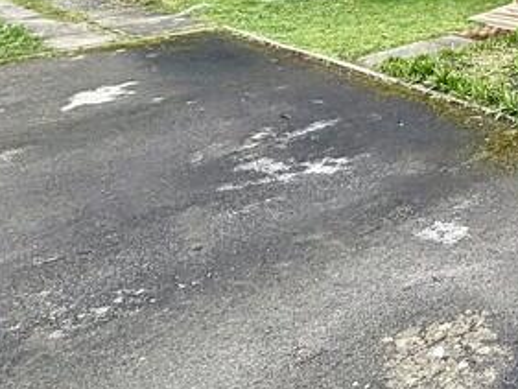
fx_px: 763
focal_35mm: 51
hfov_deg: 25.8
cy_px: -135
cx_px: 809
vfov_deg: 24.4
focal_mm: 2.22
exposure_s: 1/585
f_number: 2.2
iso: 40
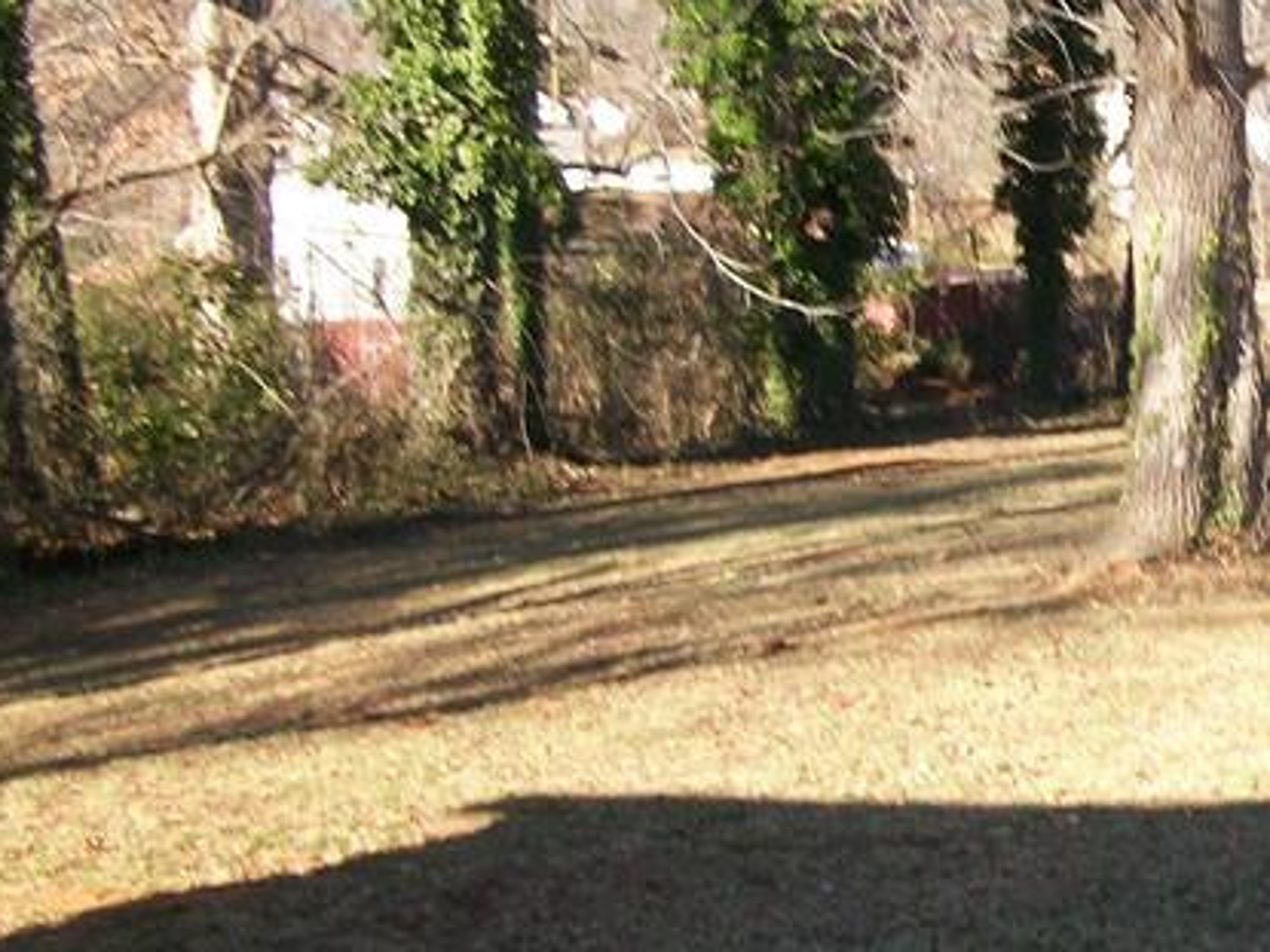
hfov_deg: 22.8
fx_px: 2898
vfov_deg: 18.6
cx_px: 1503
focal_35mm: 79
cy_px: 634
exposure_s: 1/50
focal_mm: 5.7
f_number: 8.8
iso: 80
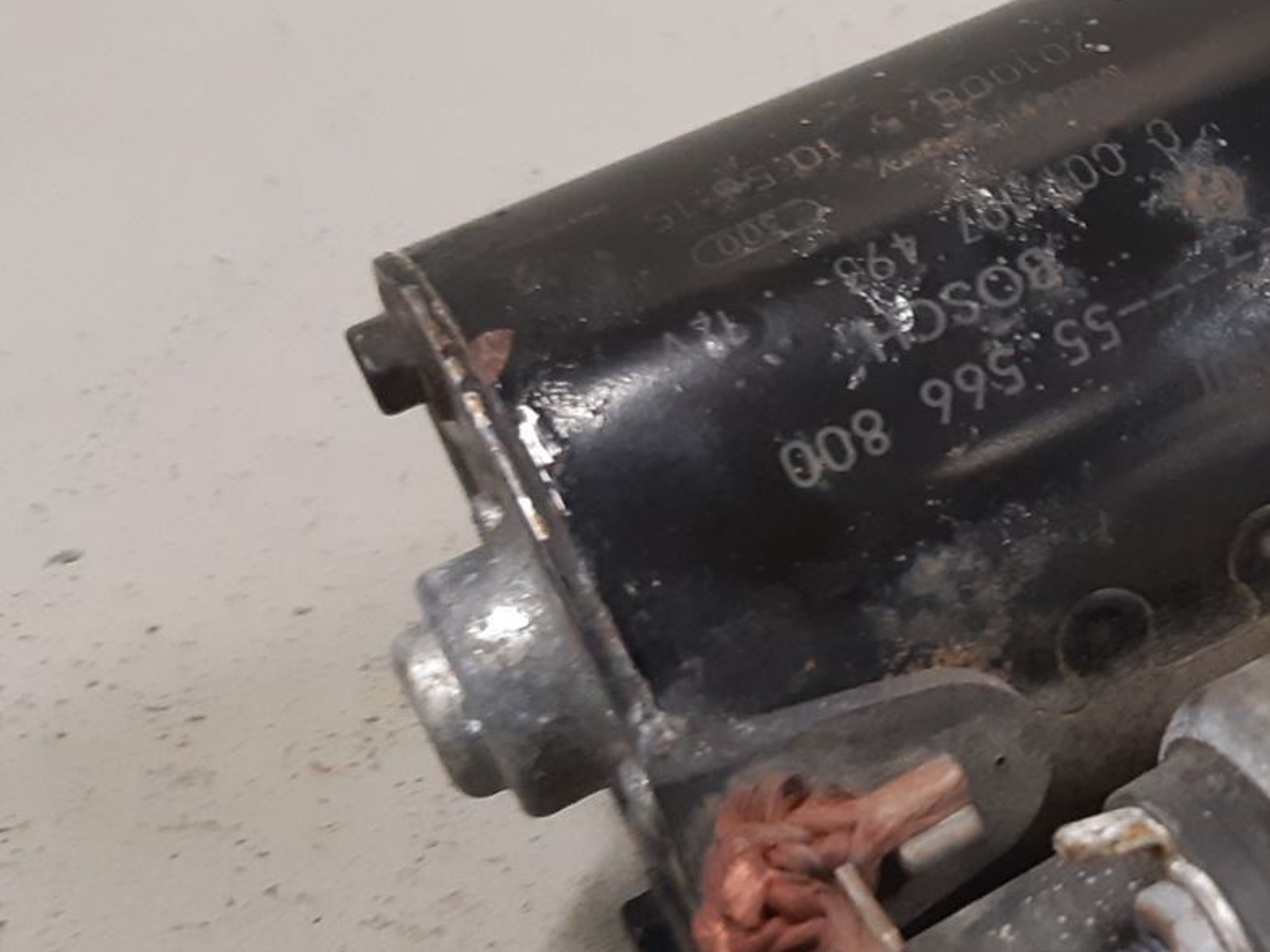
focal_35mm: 68
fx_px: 2494
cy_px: 418
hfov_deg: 26.5
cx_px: 1362
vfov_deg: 21.6
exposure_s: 1/50
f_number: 1.7
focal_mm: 3.93
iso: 200
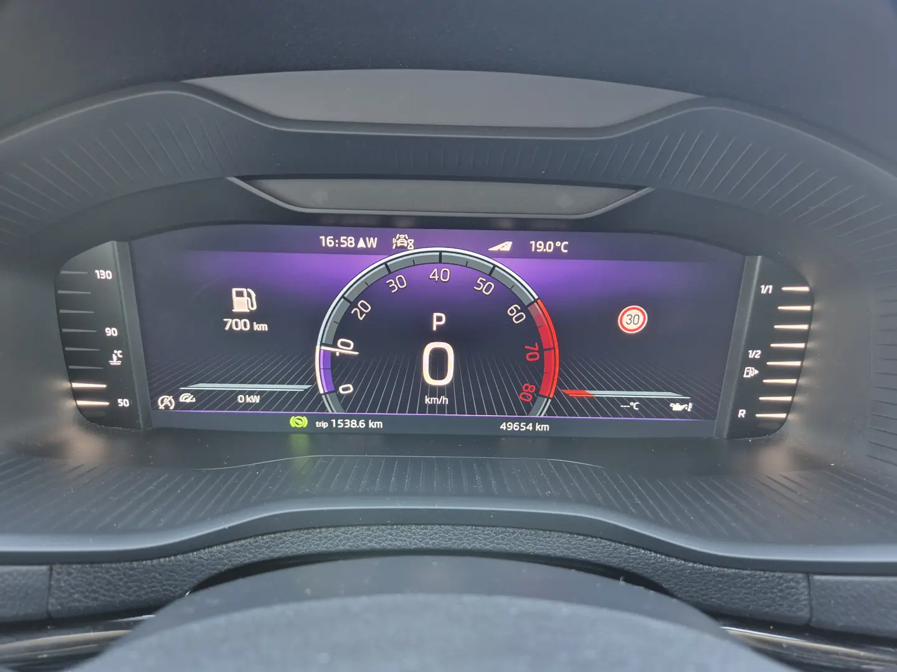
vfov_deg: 58.9
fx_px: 596
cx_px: 448
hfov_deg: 73.9
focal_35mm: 23
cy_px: 336
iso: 320
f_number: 1.8
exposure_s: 1/34
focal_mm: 5.4
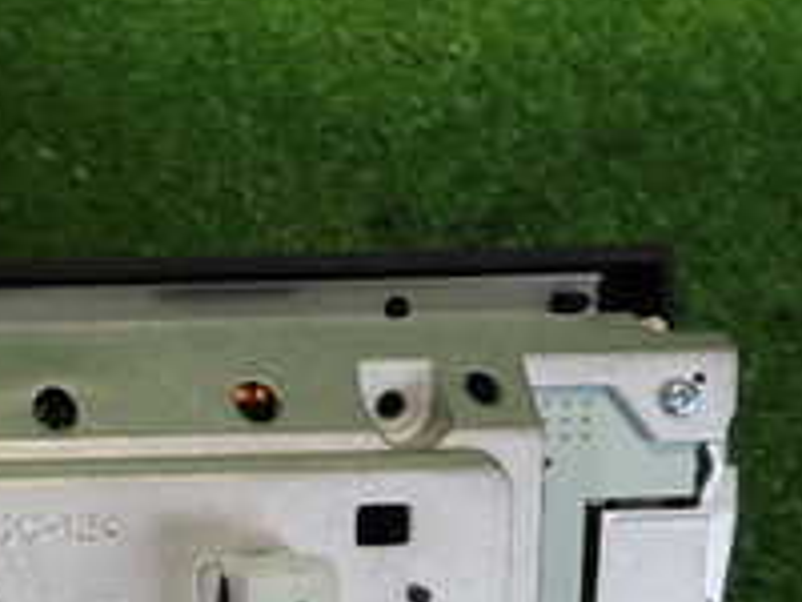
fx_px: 2085
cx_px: -273
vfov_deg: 15.6
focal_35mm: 90
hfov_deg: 19.8
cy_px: 775
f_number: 2.3
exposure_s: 1/30
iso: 200
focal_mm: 5.4
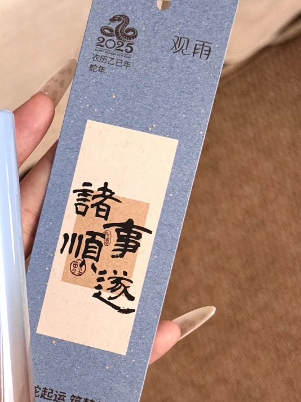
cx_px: 3
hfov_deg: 15.0
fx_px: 1126
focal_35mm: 97
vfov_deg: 20.2
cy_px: 246
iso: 320
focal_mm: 6.86
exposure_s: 1/33
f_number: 1.78
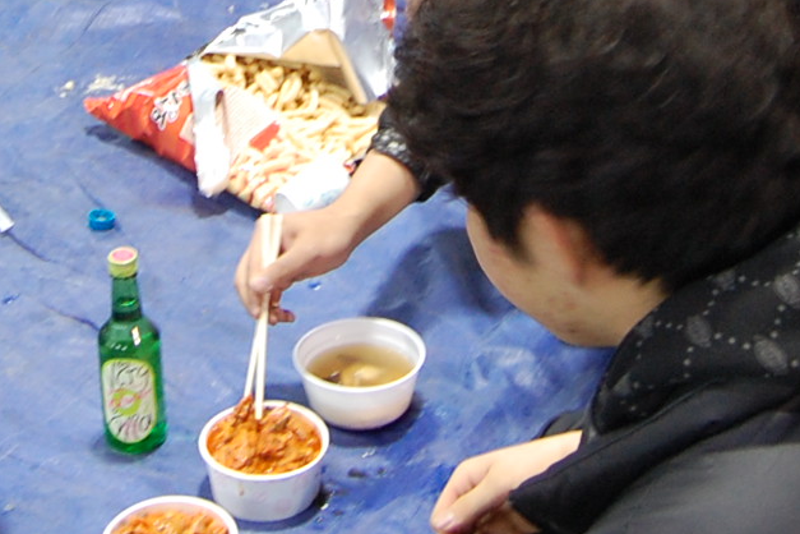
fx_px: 2155
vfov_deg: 13.4
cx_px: 213
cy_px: -235
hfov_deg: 20.9
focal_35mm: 97
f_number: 3.5
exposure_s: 1/15
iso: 800
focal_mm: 18
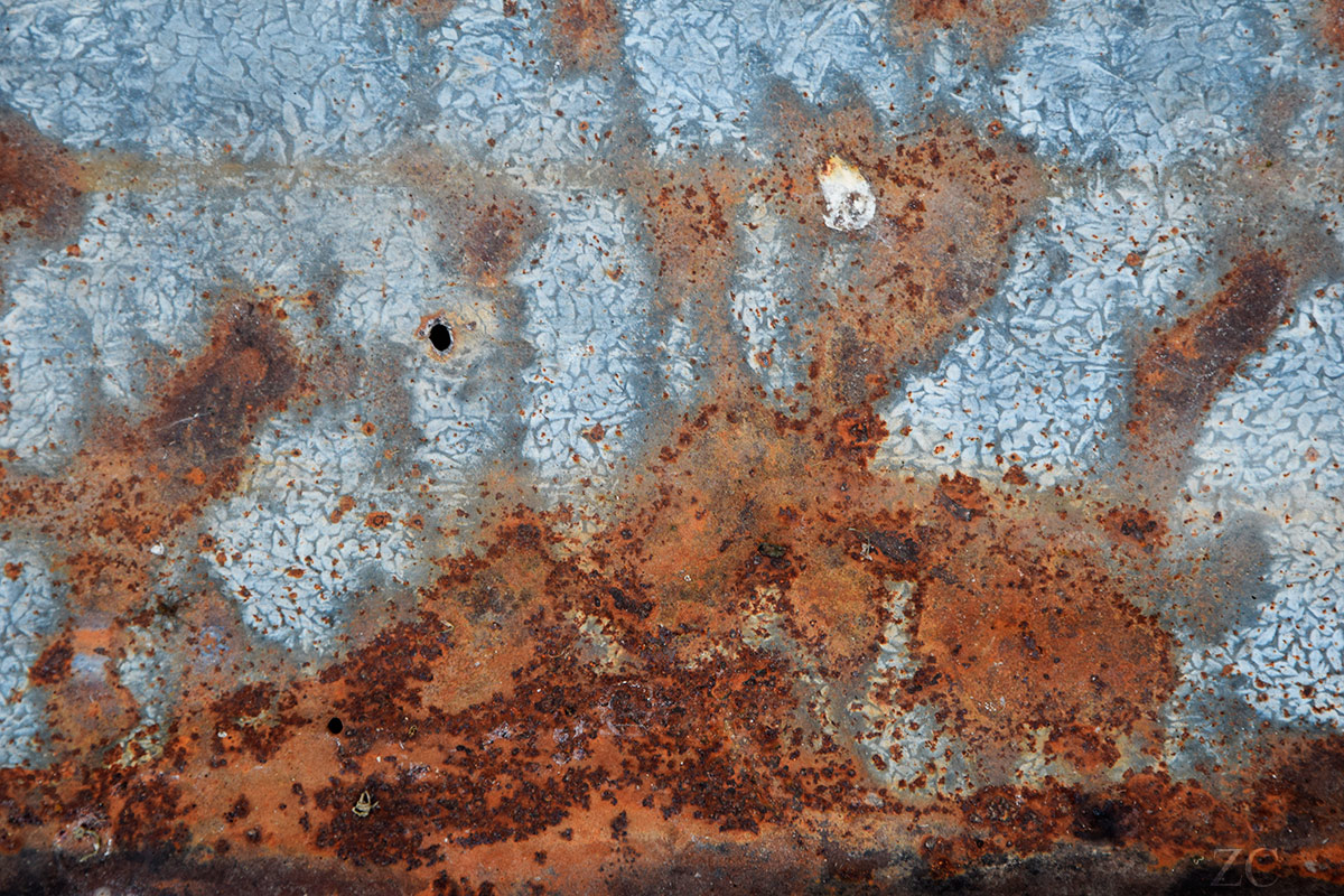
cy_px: 448
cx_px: 672
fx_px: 4200
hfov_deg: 18.2
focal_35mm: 112
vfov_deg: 12.2
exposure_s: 1/250
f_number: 8
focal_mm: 75
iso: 400
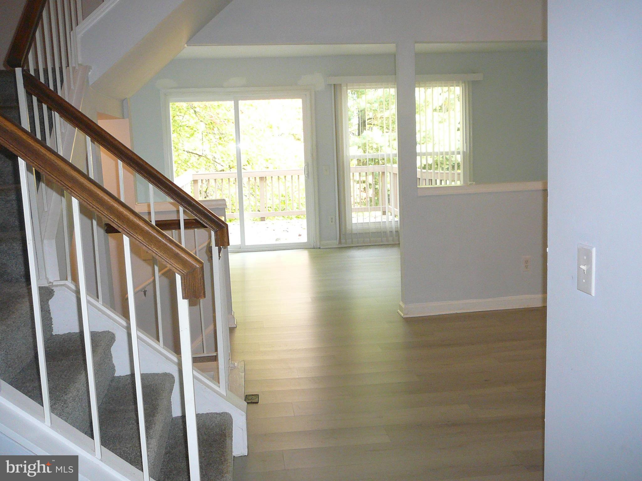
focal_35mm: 35
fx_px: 649
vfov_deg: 40.7
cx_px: 321
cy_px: 240
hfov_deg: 52.6
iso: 200
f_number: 2.8
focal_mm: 5.2
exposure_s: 1/30
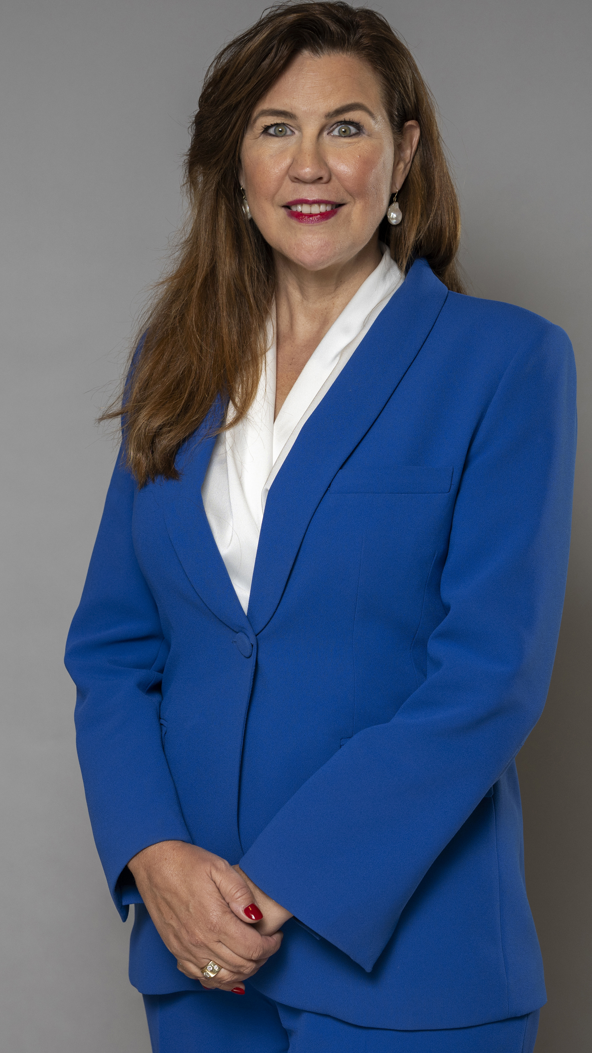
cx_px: 339
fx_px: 1535
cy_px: 515
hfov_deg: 21.8
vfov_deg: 37.8
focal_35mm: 55
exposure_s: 1/200
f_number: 4
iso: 160
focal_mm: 50
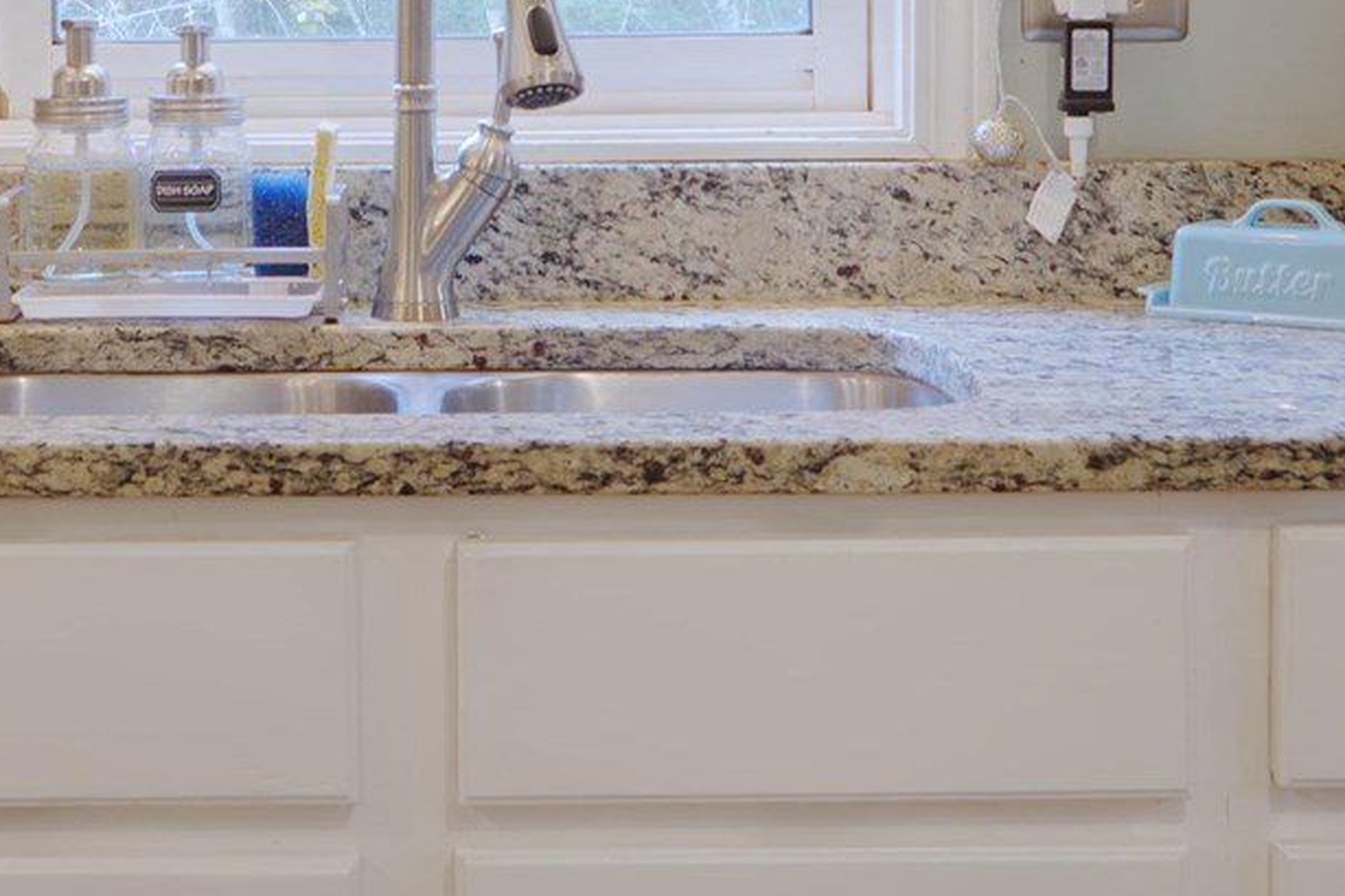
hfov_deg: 24.5
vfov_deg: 16.2
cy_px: 0
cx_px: 460
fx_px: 3081
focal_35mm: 82
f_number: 7.1
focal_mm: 16.5
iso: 250
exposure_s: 1/2
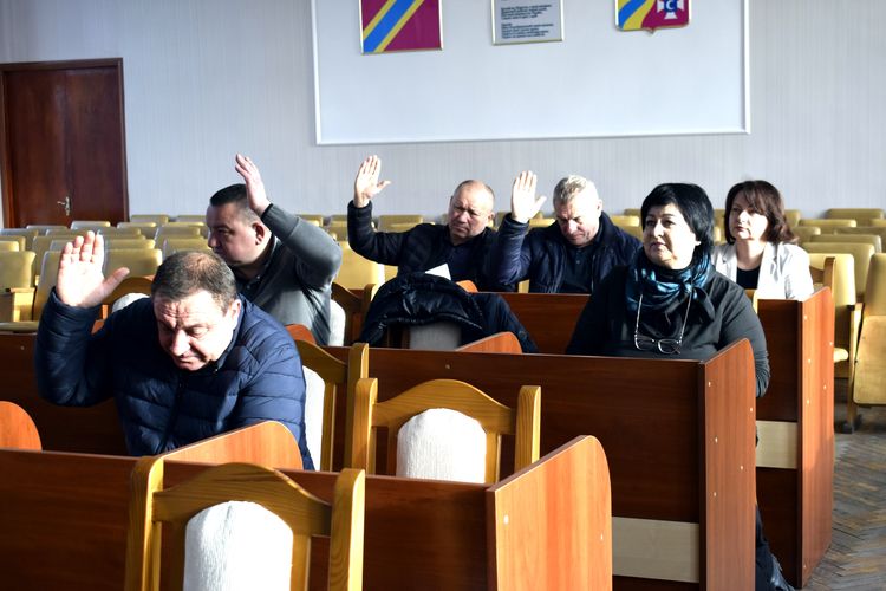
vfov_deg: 22.6
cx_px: 443
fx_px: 1477
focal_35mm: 60
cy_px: 296
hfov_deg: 33.4
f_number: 5.6
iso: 400
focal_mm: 40
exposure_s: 1/125
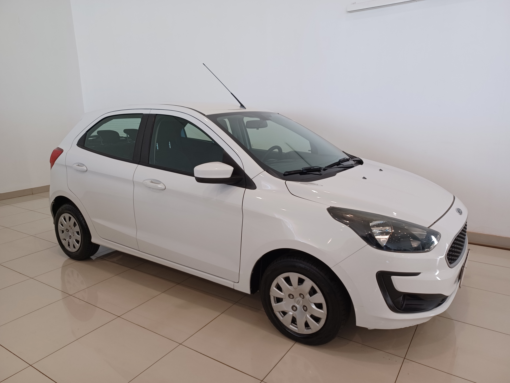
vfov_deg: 54.9
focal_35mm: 25
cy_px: 192
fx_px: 368
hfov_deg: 69.4
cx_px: 255
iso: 125
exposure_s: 1/60
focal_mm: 4.6
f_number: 1.8
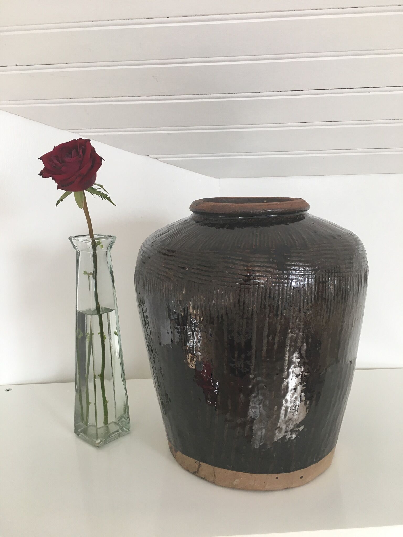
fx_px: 450
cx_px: 202
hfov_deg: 48.2
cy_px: 268
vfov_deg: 61.7
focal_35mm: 29
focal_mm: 4.15
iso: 40
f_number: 2.2
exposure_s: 1/33
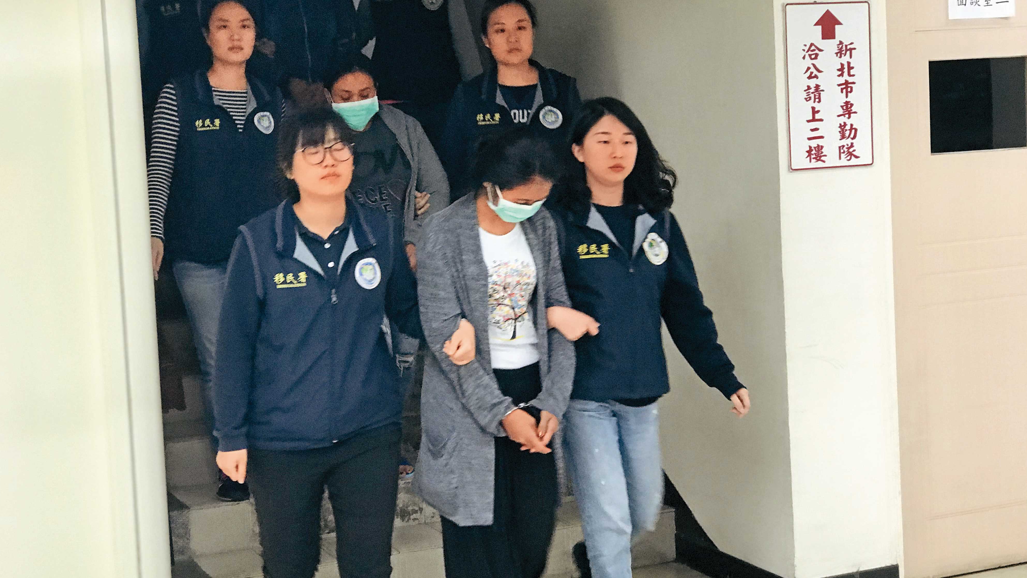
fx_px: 1716
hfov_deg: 33.3
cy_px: 246
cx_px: 513
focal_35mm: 63
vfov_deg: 19.1
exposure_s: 1/60
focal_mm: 6.6
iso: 320
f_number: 2.8
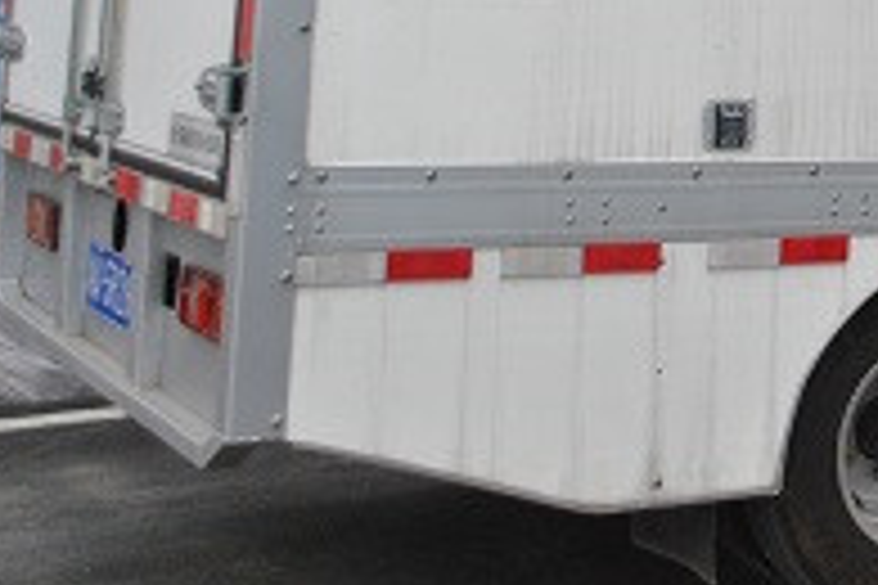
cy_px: -164
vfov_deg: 15.7
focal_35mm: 83
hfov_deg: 21.9
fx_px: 2024
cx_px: 1153
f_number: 4
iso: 400
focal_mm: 18
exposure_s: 1/3200
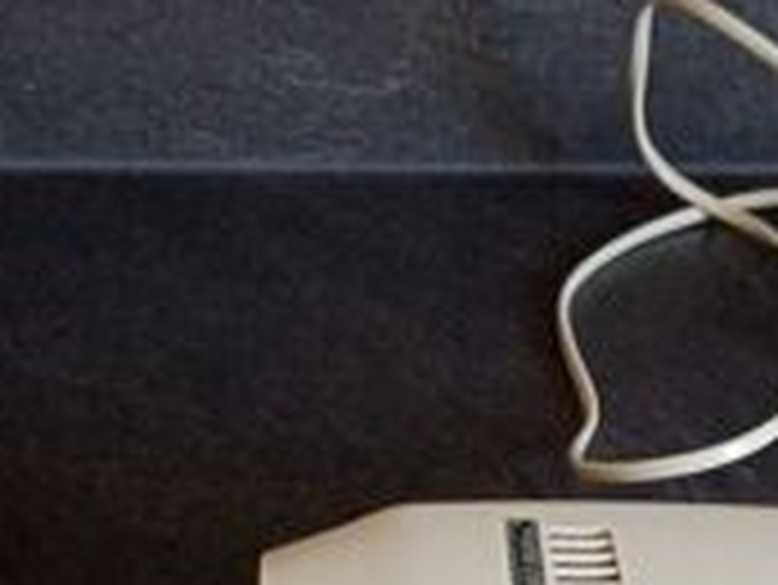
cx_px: 508
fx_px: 1619
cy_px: 720
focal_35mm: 72
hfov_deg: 26.9
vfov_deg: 19.2
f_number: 1.8
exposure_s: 1/33.3
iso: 377
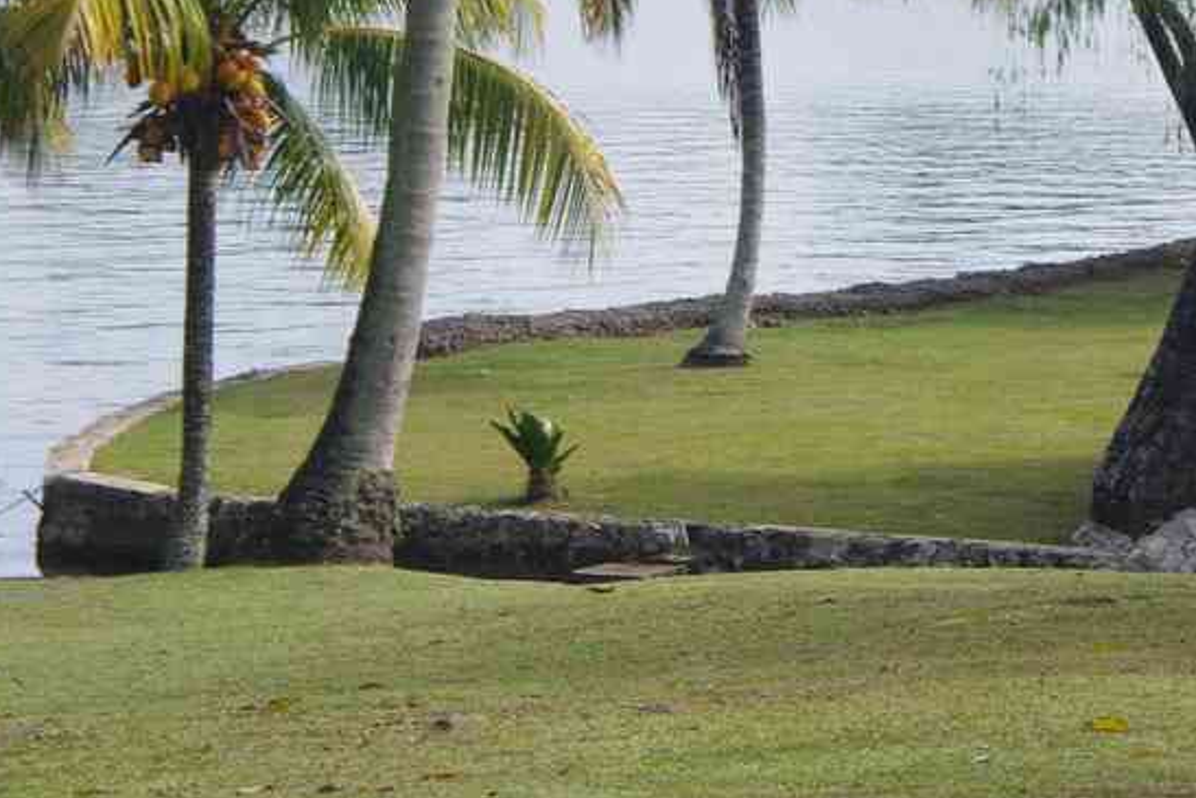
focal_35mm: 178
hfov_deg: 11.5
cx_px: 1031
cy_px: 77
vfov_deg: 7.7
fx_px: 5912
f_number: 8
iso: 200
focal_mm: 65
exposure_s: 1/100
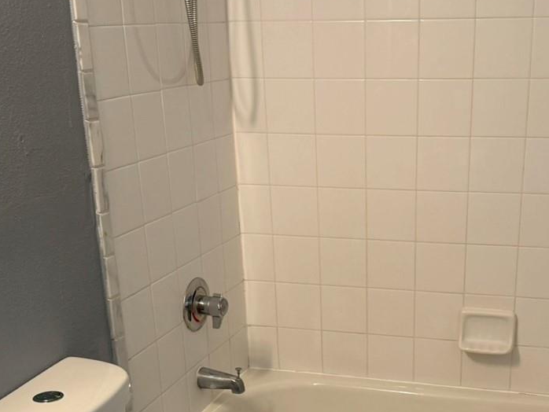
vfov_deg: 25.6
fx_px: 873
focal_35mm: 55
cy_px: 385
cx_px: 348
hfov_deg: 34.7
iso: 160
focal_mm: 6.76
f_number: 1.78
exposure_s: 1/60
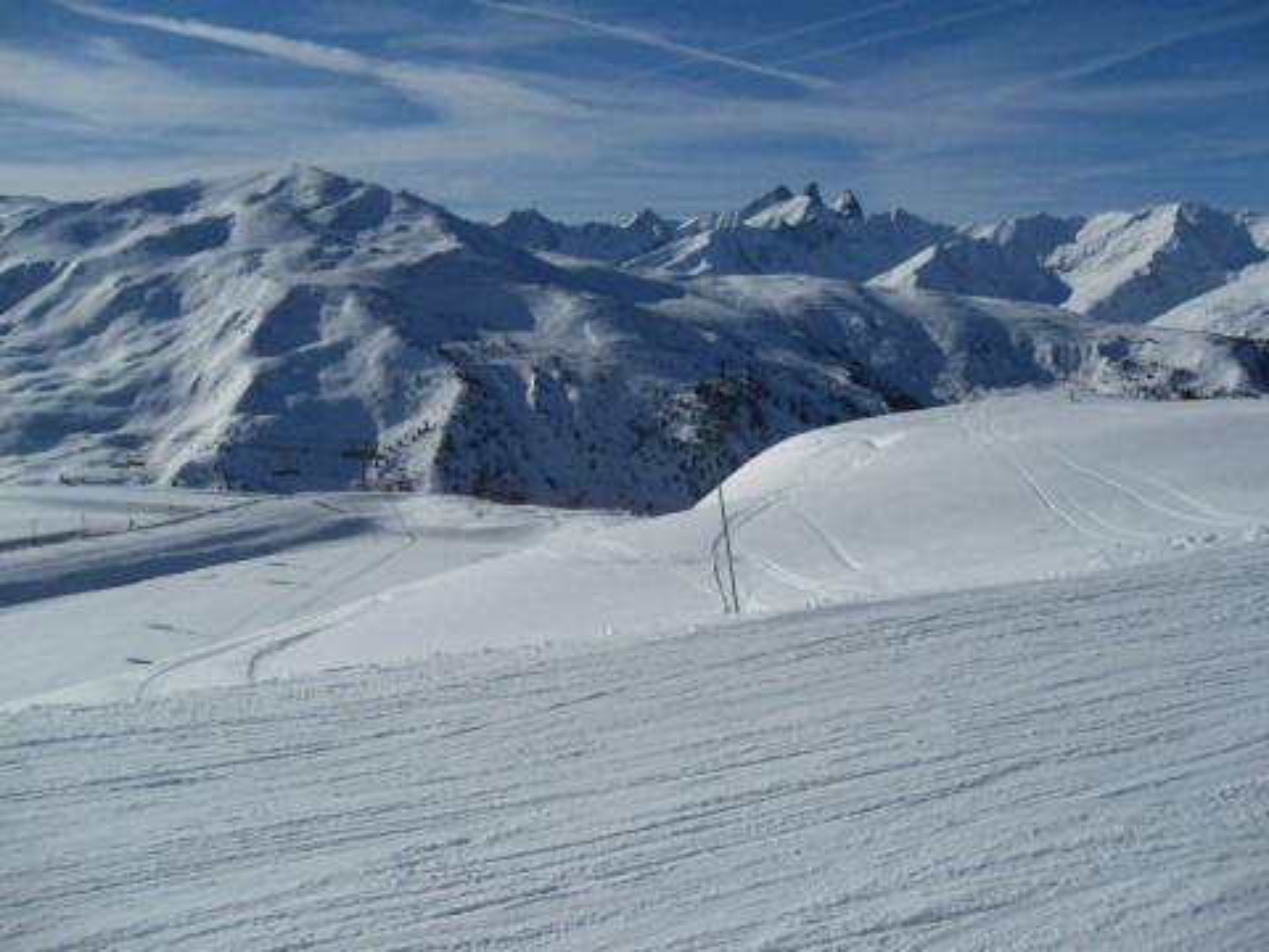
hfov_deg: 52.6
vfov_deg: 40.7
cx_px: 634
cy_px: 476
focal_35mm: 35
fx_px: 1283
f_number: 8.2
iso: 80
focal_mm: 6.3
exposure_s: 1/750
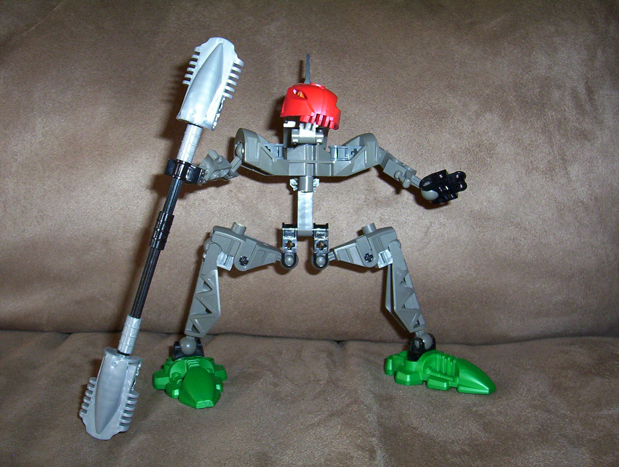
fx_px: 771
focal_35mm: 43
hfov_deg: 43.8
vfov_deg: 33.7
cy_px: 234
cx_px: 310
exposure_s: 1/60
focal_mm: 5.77
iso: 140
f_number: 2.73
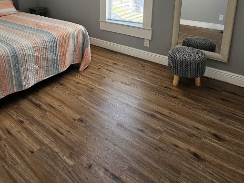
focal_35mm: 26
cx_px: 97
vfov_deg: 47.2
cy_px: 15
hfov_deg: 66.6
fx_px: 183
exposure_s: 1/60
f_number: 2.2
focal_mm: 2.2
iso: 125
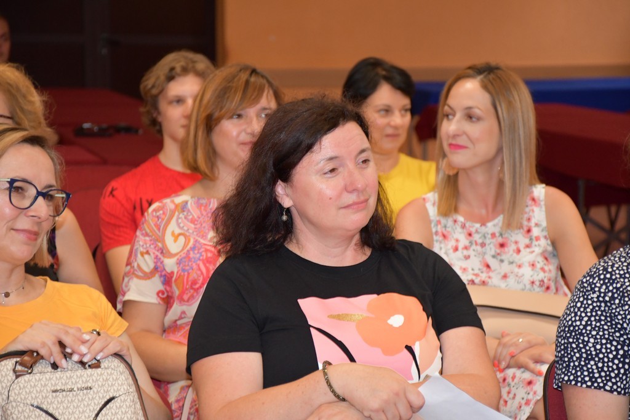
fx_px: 2223
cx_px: 315
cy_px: 210
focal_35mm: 127
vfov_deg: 10.8
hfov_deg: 16.1
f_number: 5.3
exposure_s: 1/60
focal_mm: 85
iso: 2000
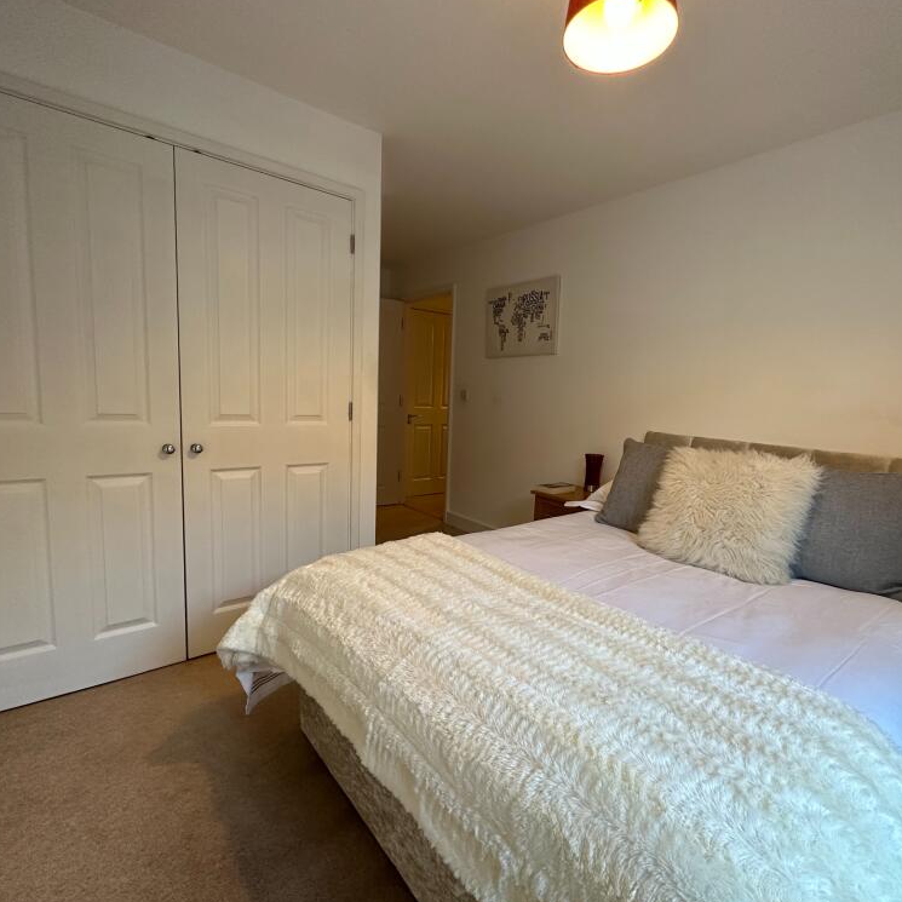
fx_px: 501
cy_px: 453
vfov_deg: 84.0
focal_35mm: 17
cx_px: 492
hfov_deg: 83.8
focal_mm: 2.22
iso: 250
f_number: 2.2
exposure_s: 1/100
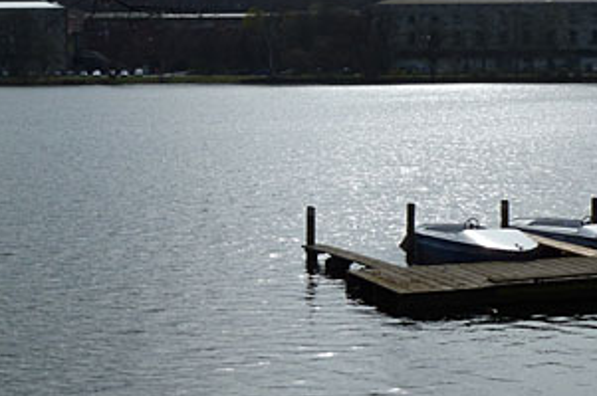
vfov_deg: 16.4
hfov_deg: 24.3
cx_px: 167
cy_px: 117
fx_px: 1375
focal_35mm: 83
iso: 80
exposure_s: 1/800
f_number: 5.6
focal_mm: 6.5
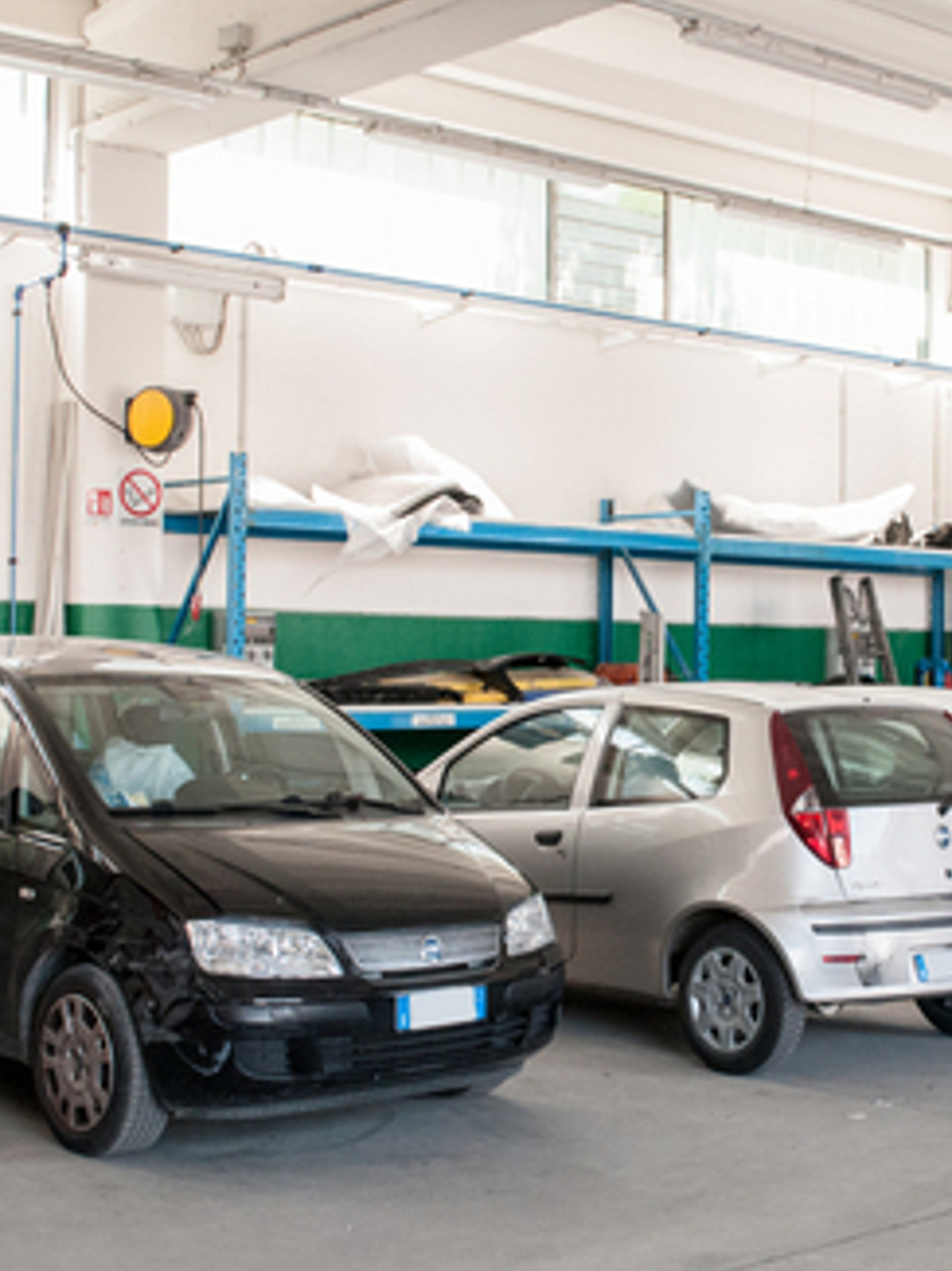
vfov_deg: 33.8
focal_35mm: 57
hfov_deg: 25.4
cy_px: 634
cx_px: 663
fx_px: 2093
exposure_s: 1/60
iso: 1600
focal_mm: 26
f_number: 9
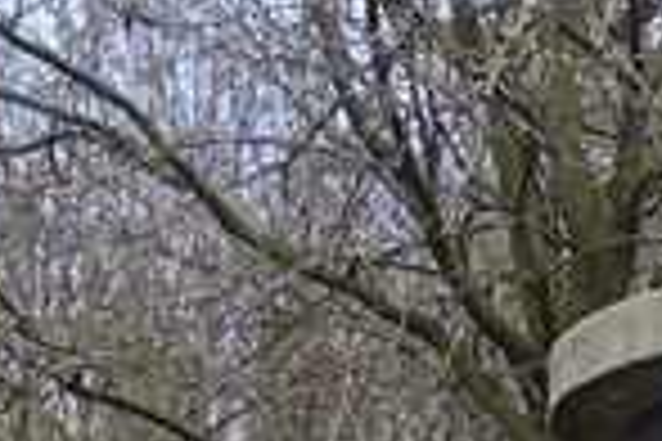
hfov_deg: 9.0
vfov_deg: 5.9
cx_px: 941
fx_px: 4100
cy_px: 1159
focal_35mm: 223
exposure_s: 1/200
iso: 125
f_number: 5.6
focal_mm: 11.81
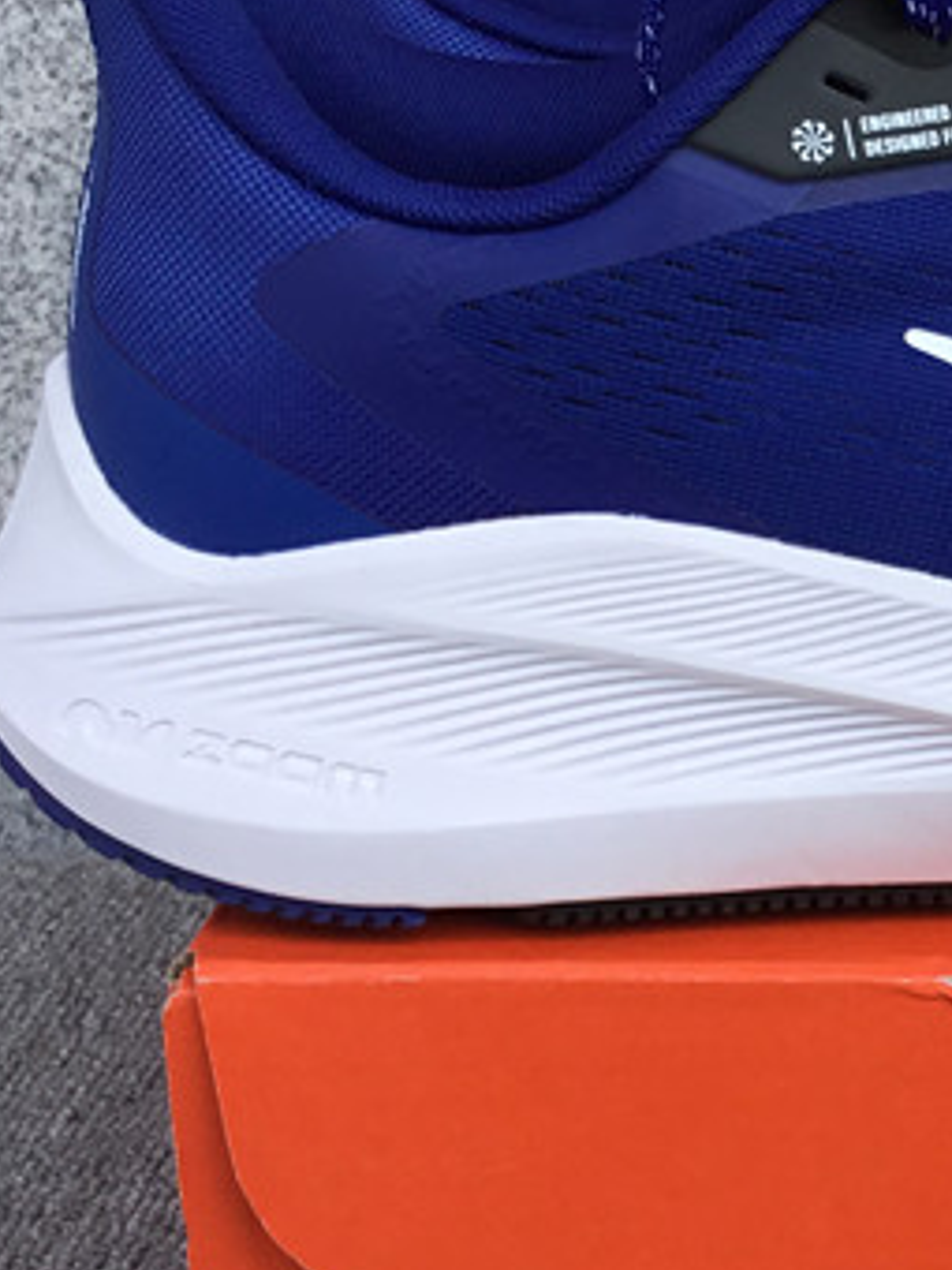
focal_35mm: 82
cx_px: 1120
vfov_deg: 23.8
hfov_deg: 17.2
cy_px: 585
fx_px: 3007
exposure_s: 1/440
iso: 25
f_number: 2.4
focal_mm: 3.3
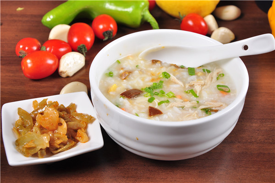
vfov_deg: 18.9
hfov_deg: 28.1
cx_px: 138
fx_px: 550
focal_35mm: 72
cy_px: 92
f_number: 9
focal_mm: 48
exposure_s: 1/125
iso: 200
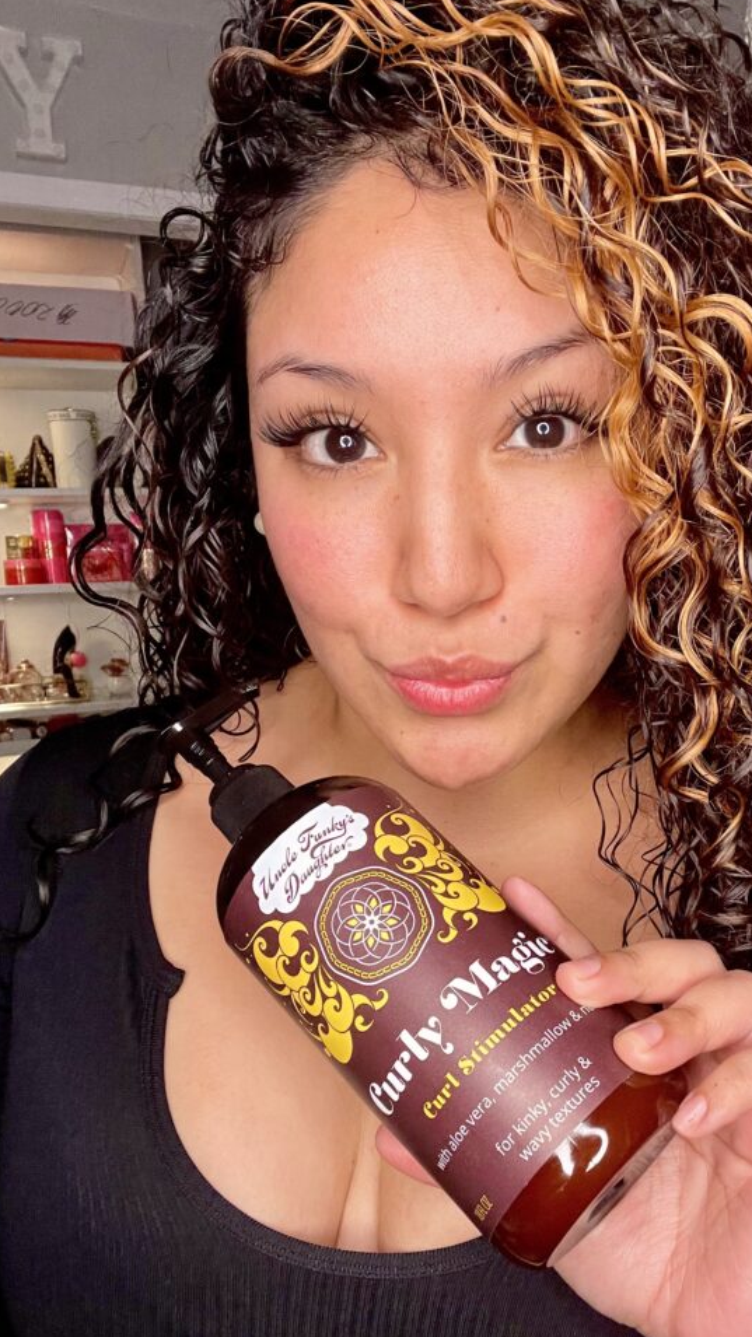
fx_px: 993
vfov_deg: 67.8
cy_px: 724
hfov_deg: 40.7
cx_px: 534
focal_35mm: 28
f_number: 2.2
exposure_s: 1/60
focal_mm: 2.71
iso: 160
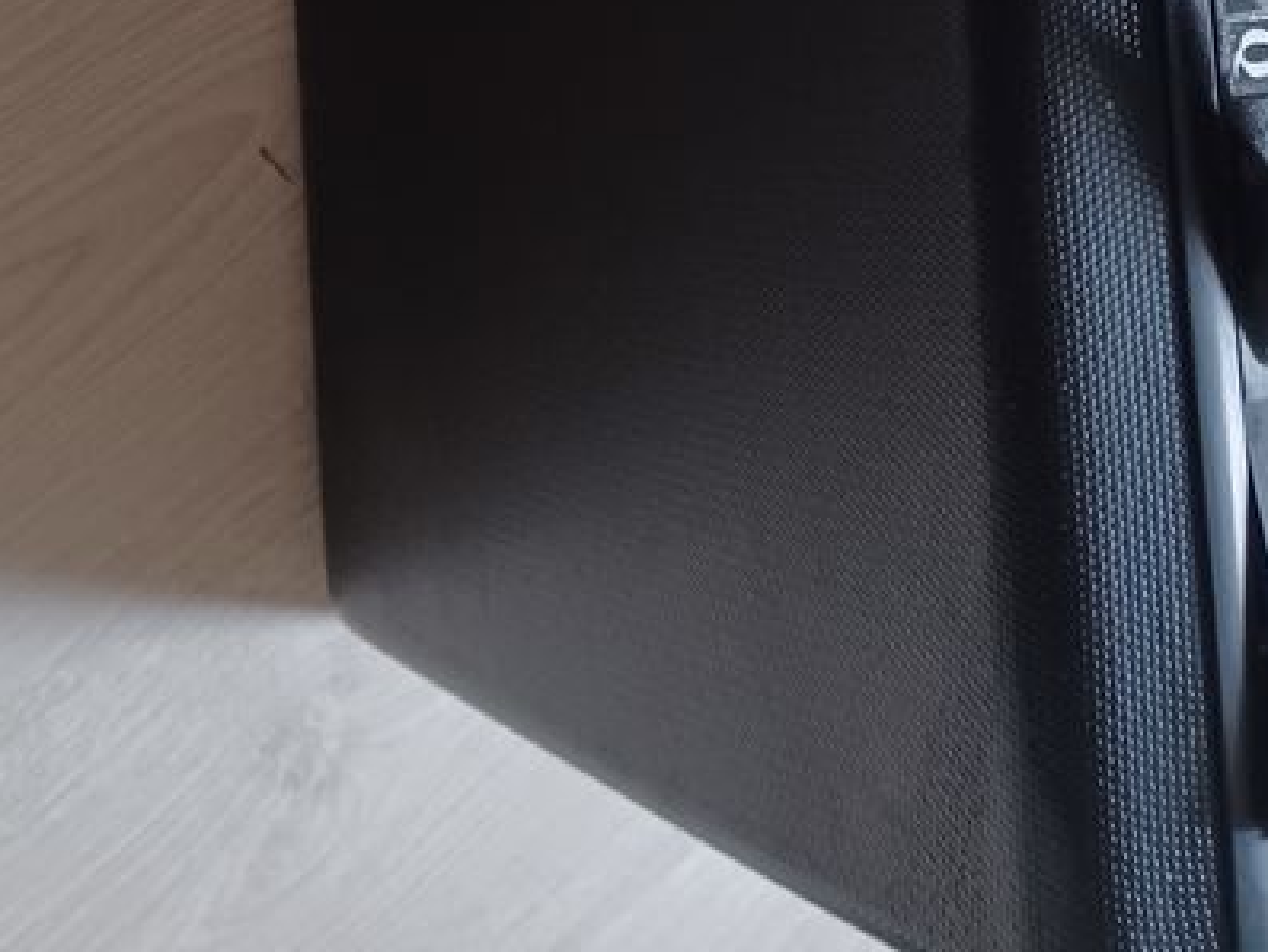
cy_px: -201
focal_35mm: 63
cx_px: 543
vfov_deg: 21.6
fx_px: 2308
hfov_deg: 30.7
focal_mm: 4.6
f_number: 1.8
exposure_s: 1/25
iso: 400
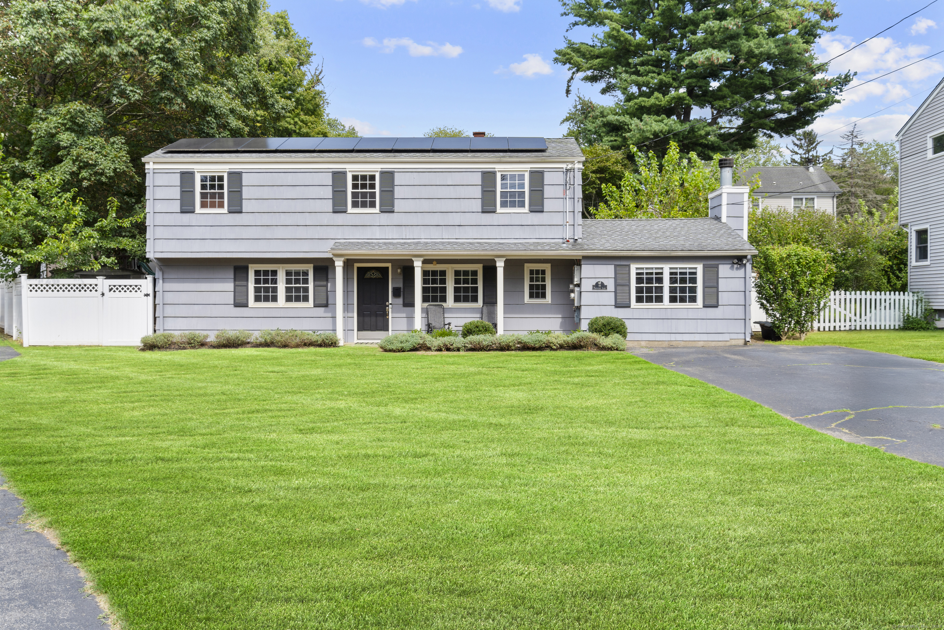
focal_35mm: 31
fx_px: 813
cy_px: 315
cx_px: 472
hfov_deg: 60.3
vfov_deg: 42.3
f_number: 9
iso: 200
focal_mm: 31
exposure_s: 1/40
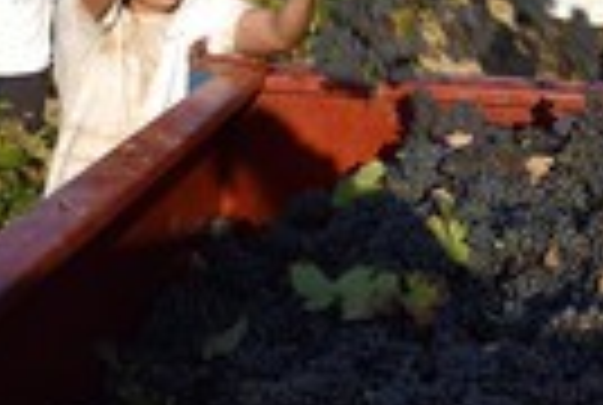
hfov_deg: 24.6
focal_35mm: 75
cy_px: 54
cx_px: 702
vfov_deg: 18.0
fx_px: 1259
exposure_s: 1/160
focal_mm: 24
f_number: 13
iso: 200
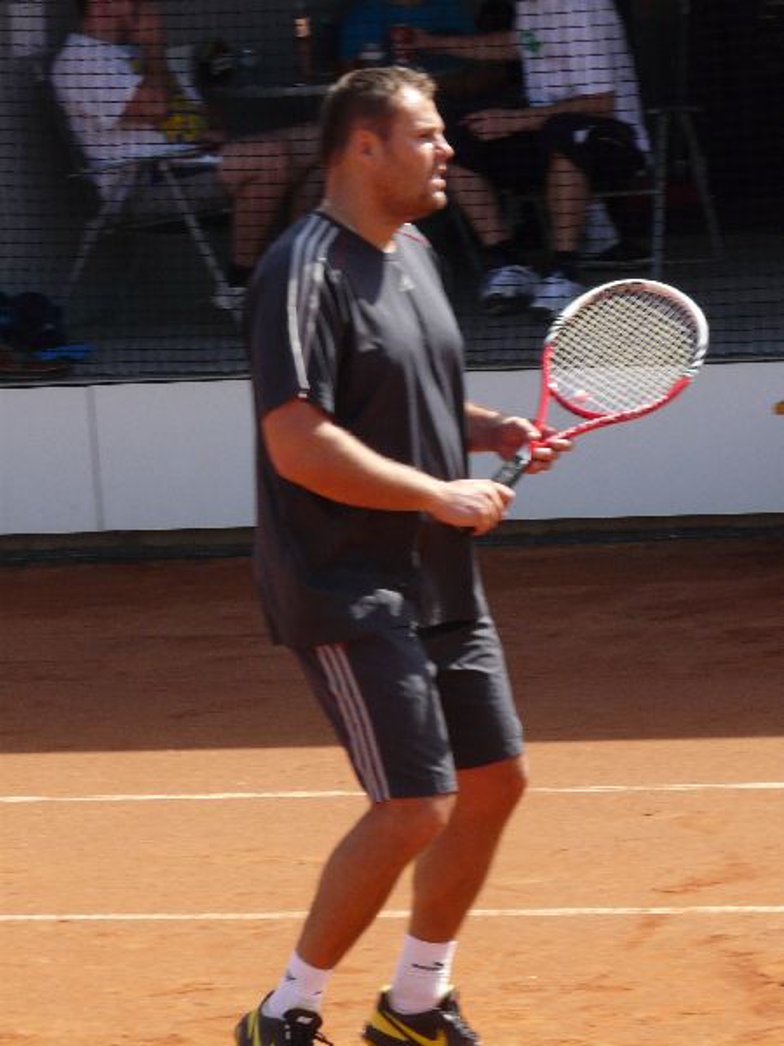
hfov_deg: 6.4
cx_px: 392
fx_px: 7066
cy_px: 523
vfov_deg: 8.5
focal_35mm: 234
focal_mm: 38.4
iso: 160
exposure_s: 1/320
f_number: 5.6
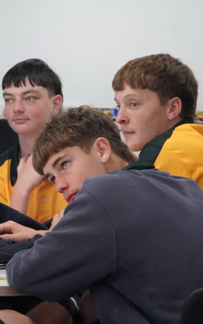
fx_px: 1875
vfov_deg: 9.9
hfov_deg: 6.2
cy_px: 162
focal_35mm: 212
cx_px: -7
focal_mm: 92
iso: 3200
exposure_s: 1/160
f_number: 5.6
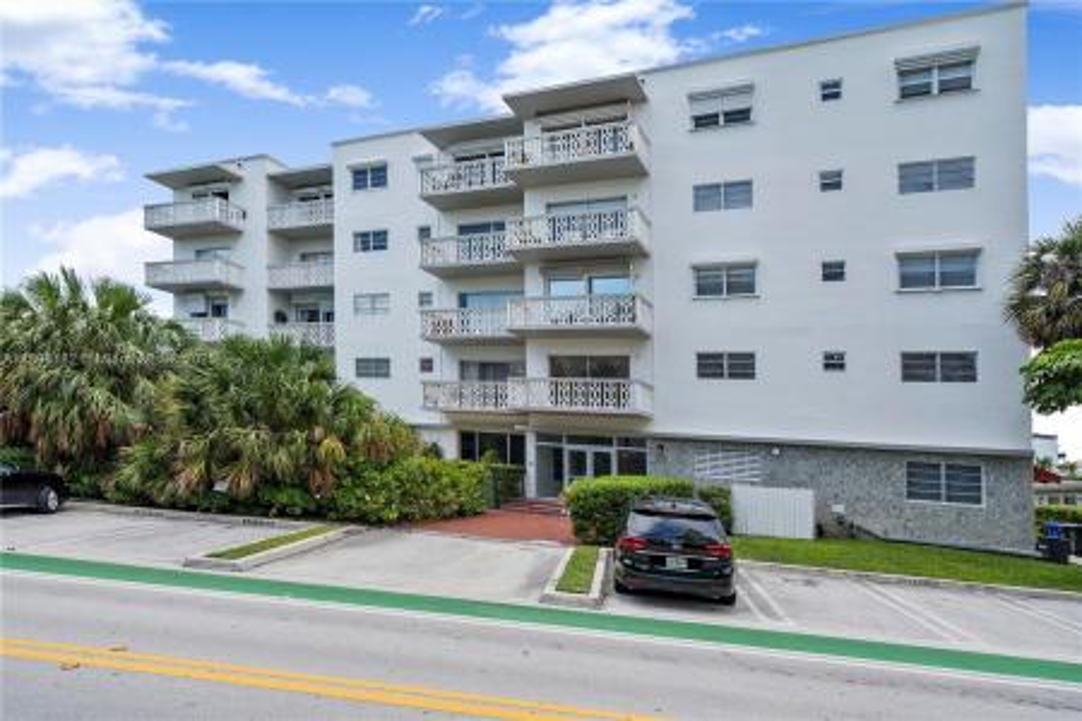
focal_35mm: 21
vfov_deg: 59.5
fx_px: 631
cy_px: 360
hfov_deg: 81.2
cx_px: 541
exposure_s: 1/200
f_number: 8
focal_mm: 21
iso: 100
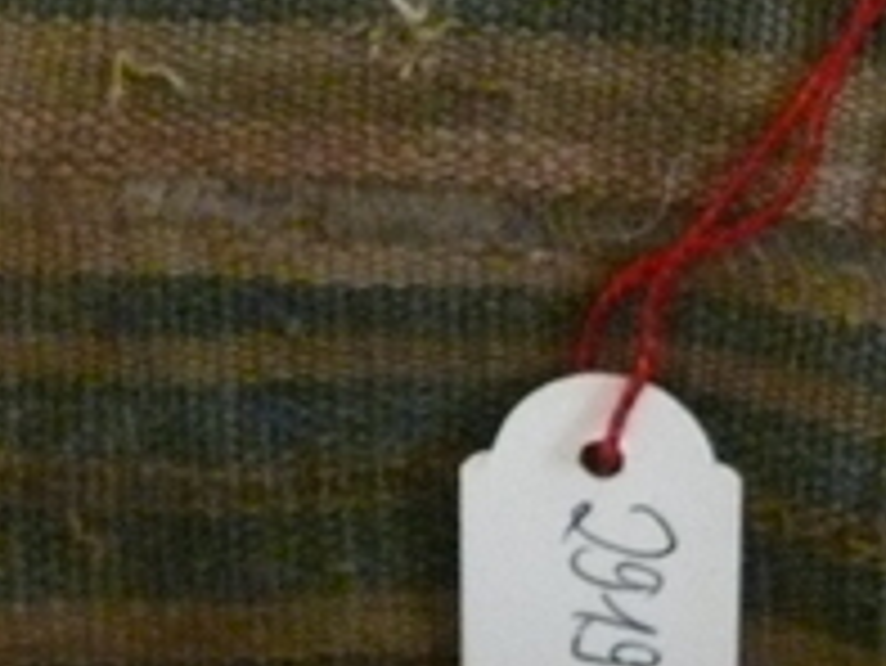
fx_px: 3637
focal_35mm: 142
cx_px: 67
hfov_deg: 13.7
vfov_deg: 10.3
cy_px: -130
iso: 800
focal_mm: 7.4
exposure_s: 1/20
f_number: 2.8
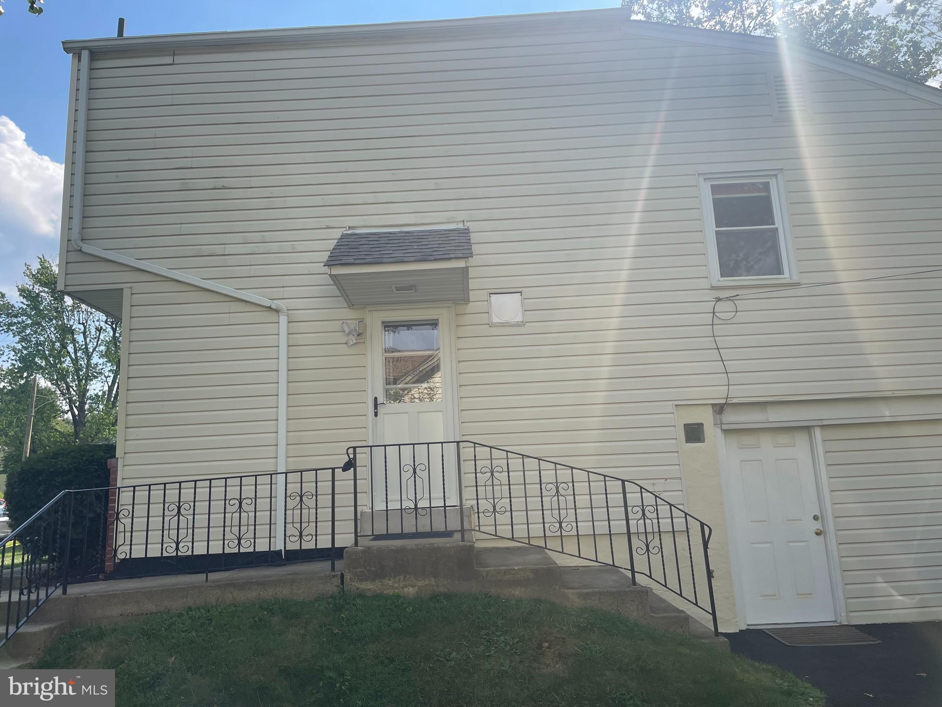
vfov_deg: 53.1
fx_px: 708
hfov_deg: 67.3
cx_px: 471
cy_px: 354
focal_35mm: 26
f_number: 1.6
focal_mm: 4.2
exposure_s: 1/2564
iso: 32
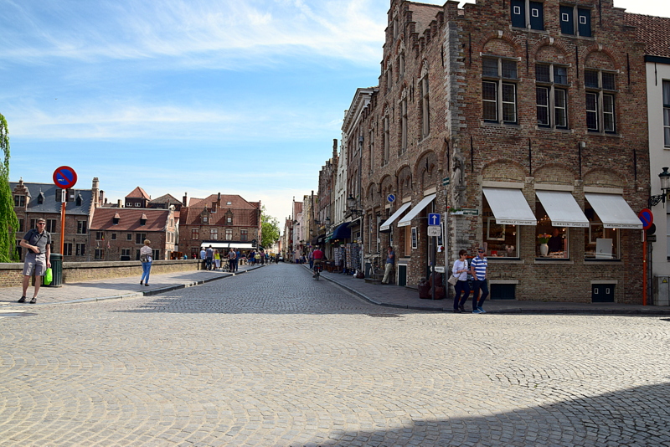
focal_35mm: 27
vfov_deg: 48.0
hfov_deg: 67.4
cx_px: 335
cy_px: 224
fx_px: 503
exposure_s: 1/100
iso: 125
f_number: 9
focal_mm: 18
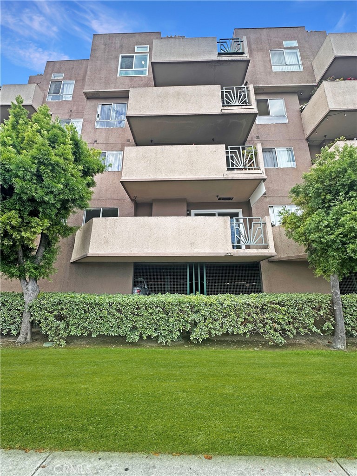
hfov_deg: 85.7
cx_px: 178
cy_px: 238
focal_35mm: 14
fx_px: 193
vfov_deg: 102.1
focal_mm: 2.22
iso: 40
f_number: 2.2
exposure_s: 1/282
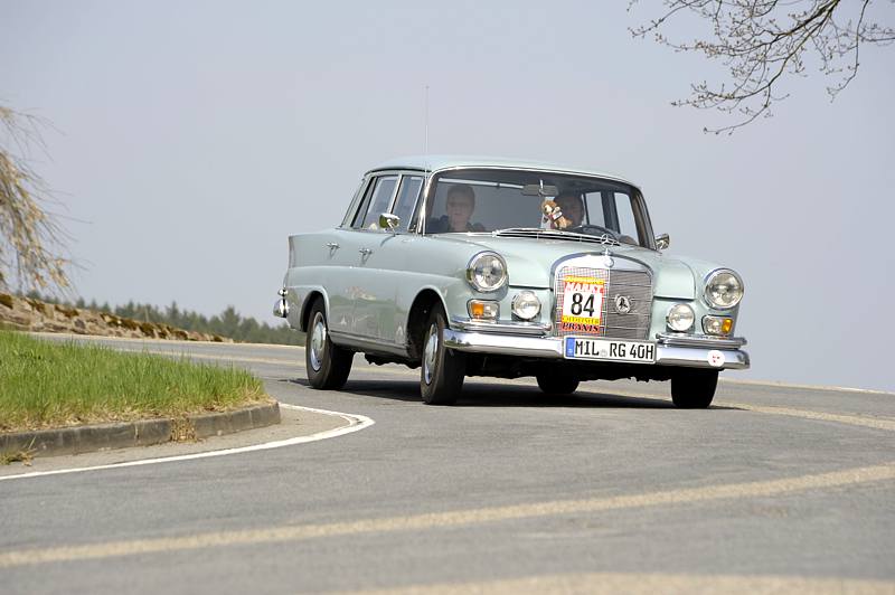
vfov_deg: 6.2
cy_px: 298
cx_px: 448
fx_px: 5465
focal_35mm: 220
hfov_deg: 9.4
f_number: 13
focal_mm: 220
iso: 200
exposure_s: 1/250
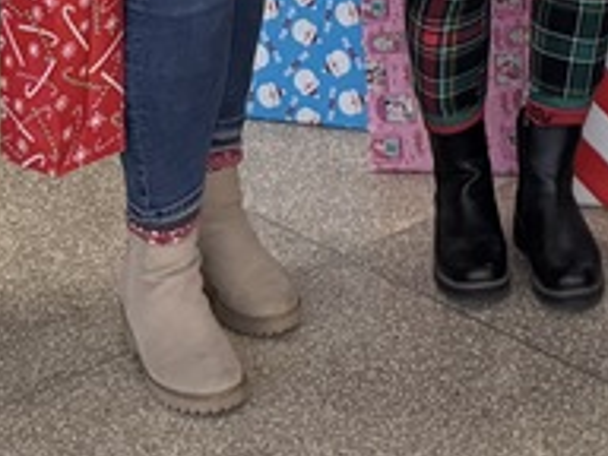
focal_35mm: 128
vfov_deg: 10.1
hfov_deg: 15.0
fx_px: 2248
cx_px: 684
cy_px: -627
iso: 500
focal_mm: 6.76
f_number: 1.78
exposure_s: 1/60
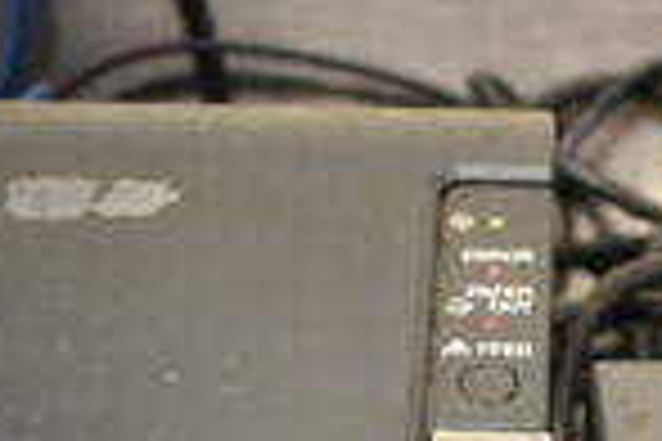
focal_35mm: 112
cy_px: 765
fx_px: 2059
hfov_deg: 18.1
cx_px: 513
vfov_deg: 11.4
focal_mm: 18
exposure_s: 1/125
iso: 2000
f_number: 3.5
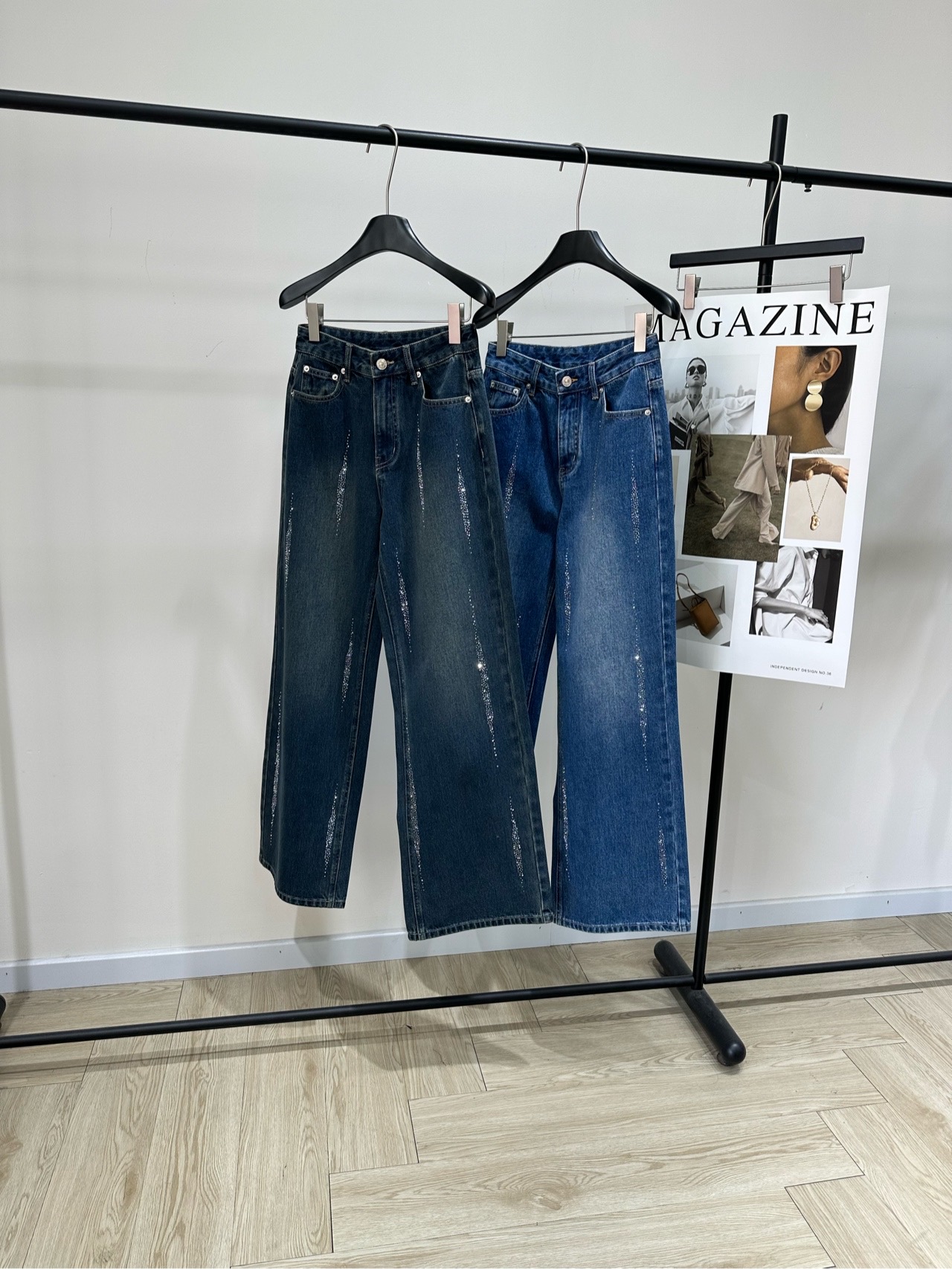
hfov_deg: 56.8
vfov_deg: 71.6
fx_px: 880
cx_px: 476
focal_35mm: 24
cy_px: 634
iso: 64
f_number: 1.78
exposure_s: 1/136
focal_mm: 6.86
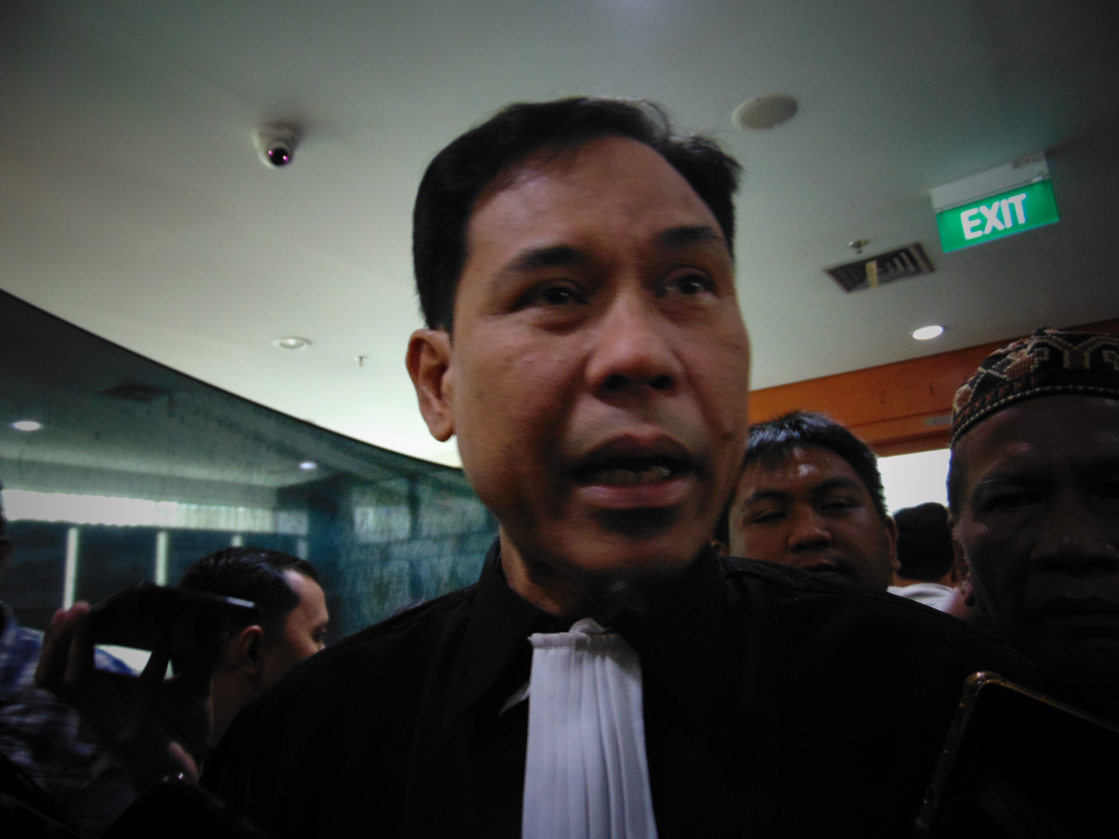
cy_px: 420
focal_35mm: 25
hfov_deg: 69.4
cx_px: 560
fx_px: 808
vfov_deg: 54.9
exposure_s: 1/15
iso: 400
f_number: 3
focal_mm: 4.5
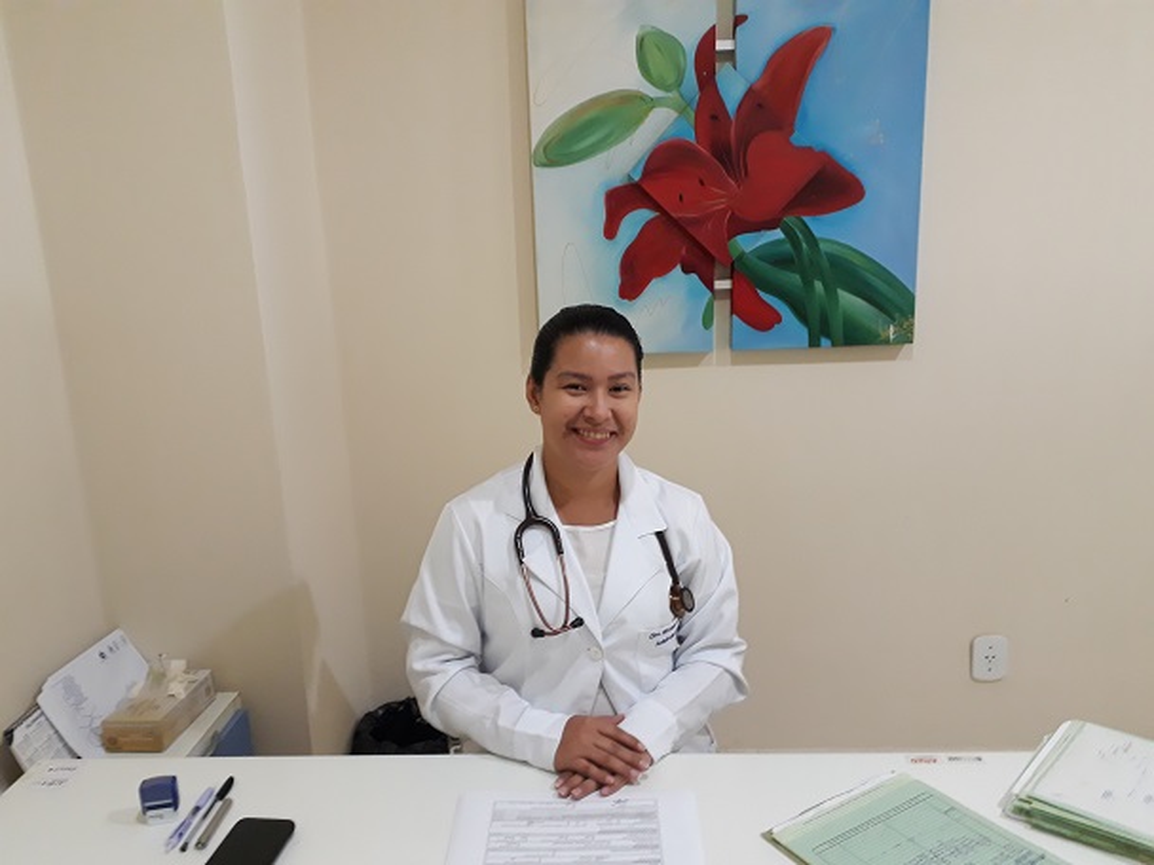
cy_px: 432
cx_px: 577
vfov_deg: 51.4
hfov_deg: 65.3
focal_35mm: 27
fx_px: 900
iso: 160
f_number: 1.9
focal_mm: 3.6
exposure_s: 1/15
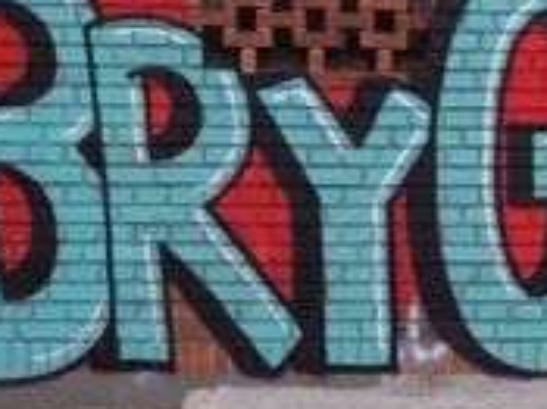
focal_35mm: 80
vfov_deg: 18.4
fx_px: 1263
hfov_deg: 24.3
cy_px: 236
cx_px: 363
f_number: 2.5
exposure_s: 1/200
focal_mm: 6
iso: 100
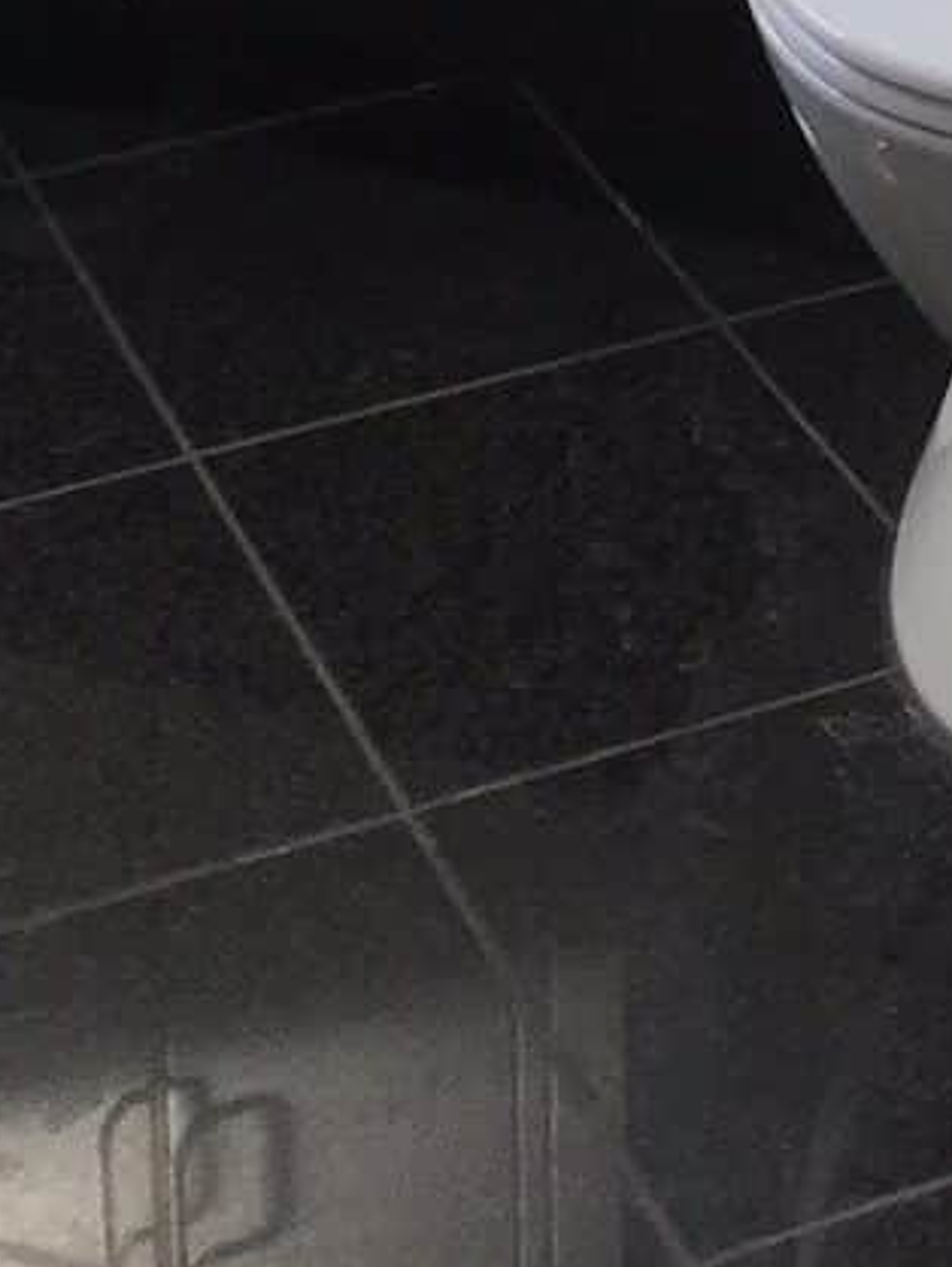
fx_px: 4432
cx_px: 521
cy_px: -1034
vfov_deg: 14.3
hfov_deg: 12.3
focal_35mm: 121
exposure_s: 1/114
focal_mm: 3.3
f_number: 2.4
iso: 25
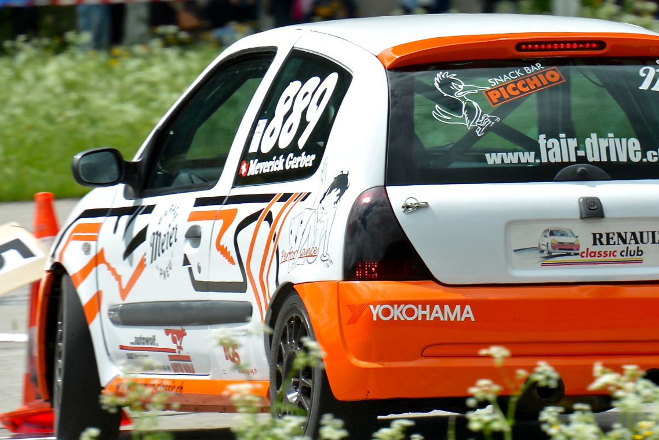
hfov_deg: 3.3
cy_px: 142
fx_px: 11587
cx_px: 420
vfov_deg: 2.2
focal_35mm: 633
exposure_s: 1/640
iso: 400
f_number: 11
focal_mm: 360
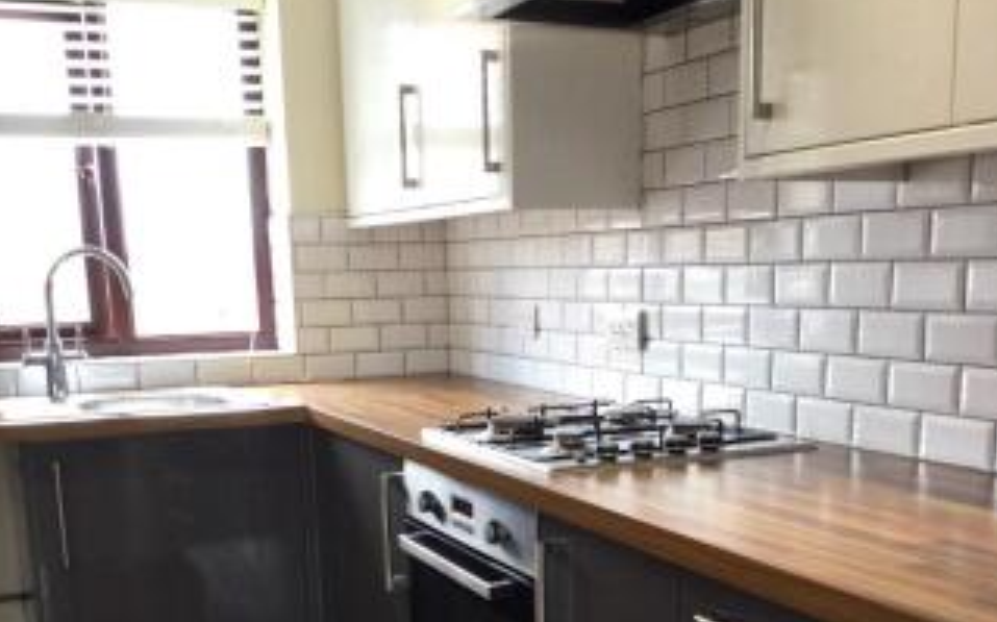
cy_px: 511
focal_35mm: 45
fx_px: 1222
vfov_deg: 27.9
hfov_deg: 44.4
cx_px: 506
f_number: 2.4
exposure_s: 1/50
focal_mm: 3.3
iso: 32
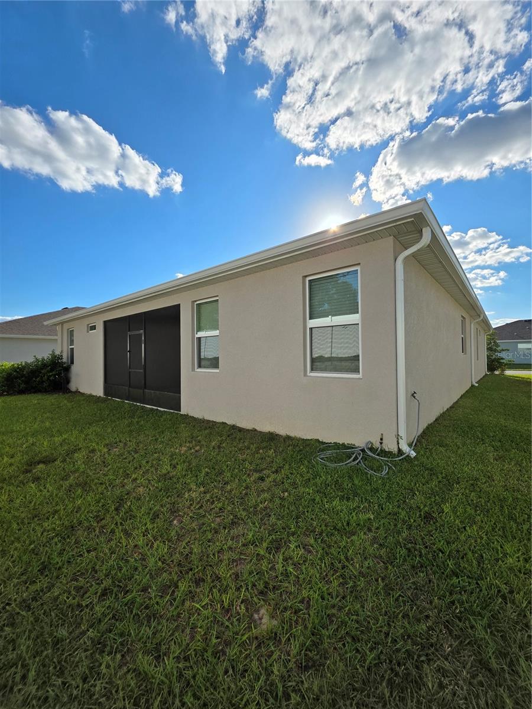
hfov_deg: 89.9
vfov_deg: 106.2
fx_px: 266
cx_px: 266
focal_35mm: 13
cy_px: 354
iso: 40
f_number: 1.9
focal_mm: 2.2
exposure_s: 1/3092
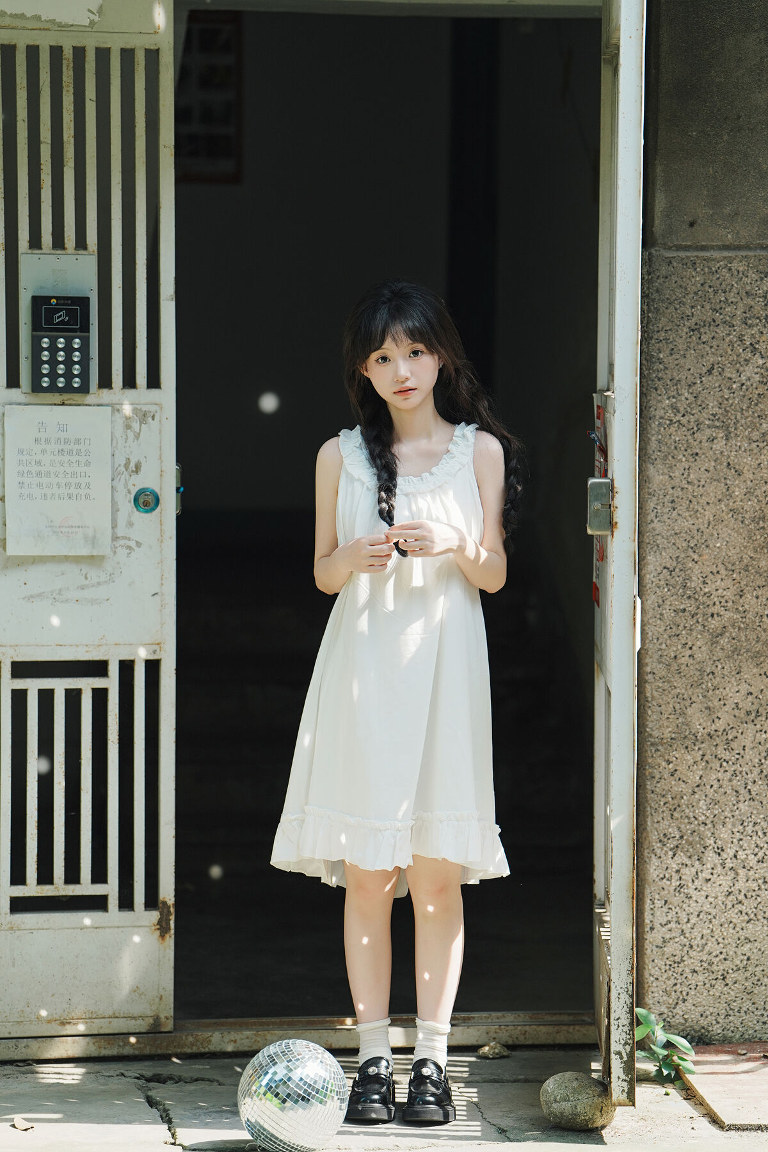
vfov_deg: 16.4
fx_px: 4000
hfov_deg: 11.0
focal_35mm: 125
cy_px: 576
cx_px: 384
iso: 200
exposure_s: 1/1000
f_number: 2.8
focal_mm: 125
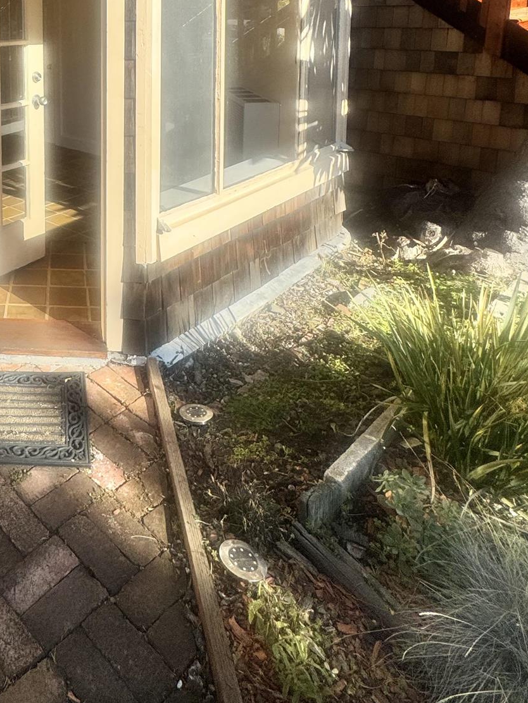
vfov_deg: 54.3
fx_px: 590
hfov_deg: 41.7
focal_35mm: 29
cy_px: 78
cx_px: -4
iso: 50
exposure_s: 1/2146
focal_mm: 2.22
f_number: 2.2
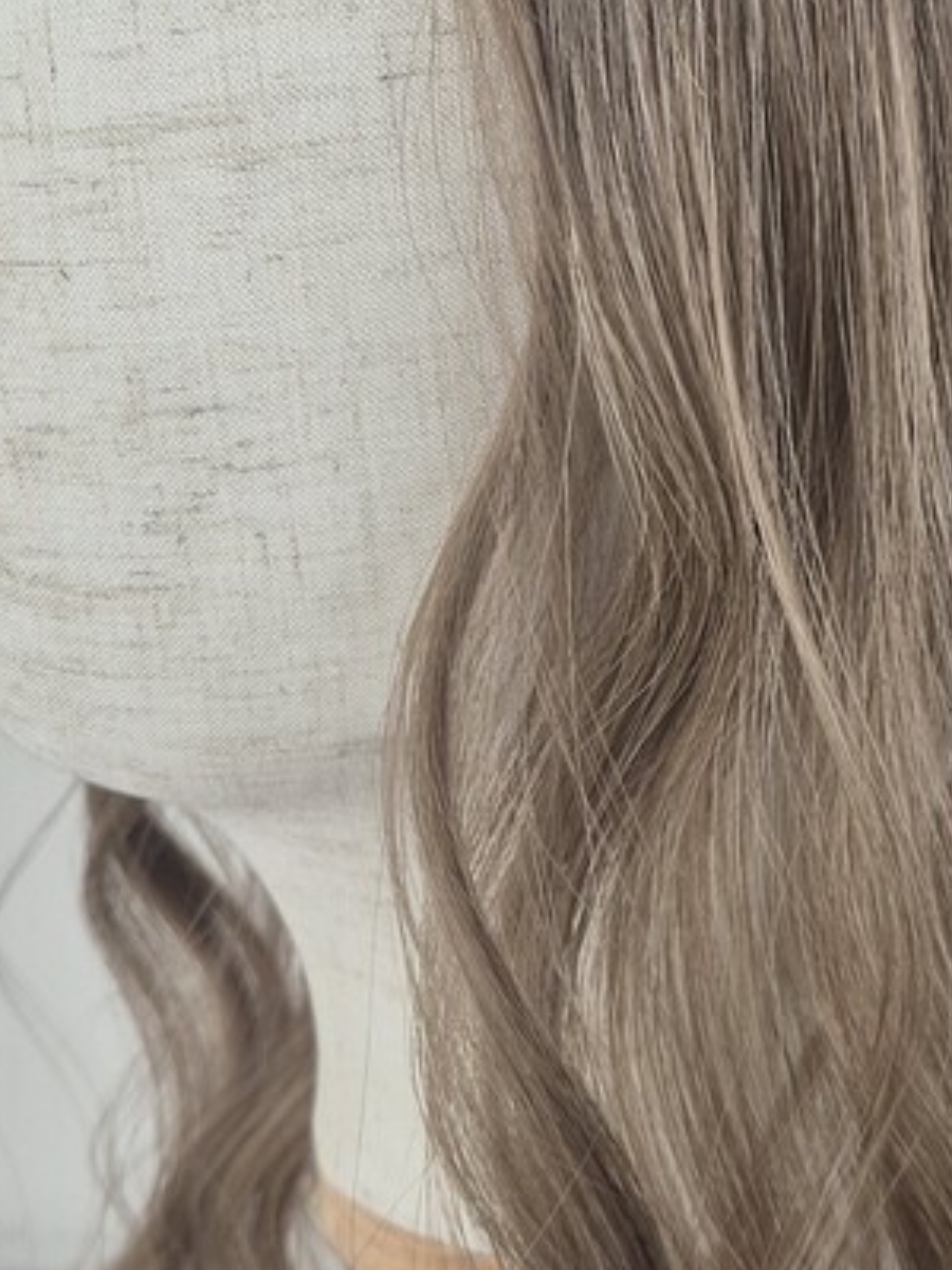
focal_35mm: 69
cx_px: 720
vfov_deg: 28.1
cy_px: 559
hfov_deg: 21.1
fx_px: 2530
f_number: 1.8
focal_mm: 5.4
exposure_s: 1/100
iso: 32
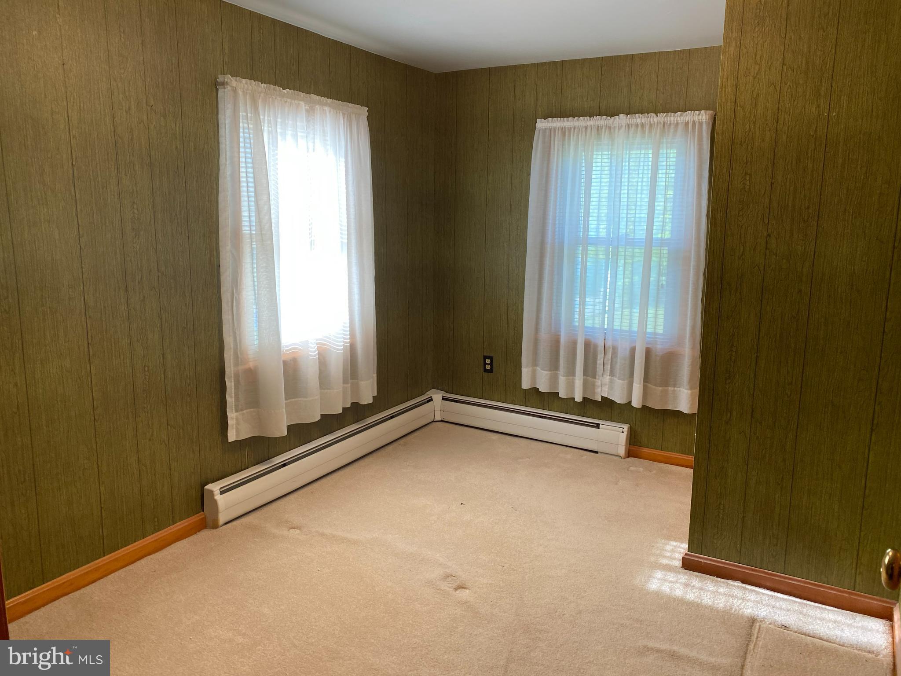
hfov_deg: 67.3
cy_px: 338
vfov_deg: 53.1
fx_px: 677
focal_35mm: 26
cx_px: 450
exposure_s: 1/60
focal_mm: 4.25
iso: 64
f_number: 1.8
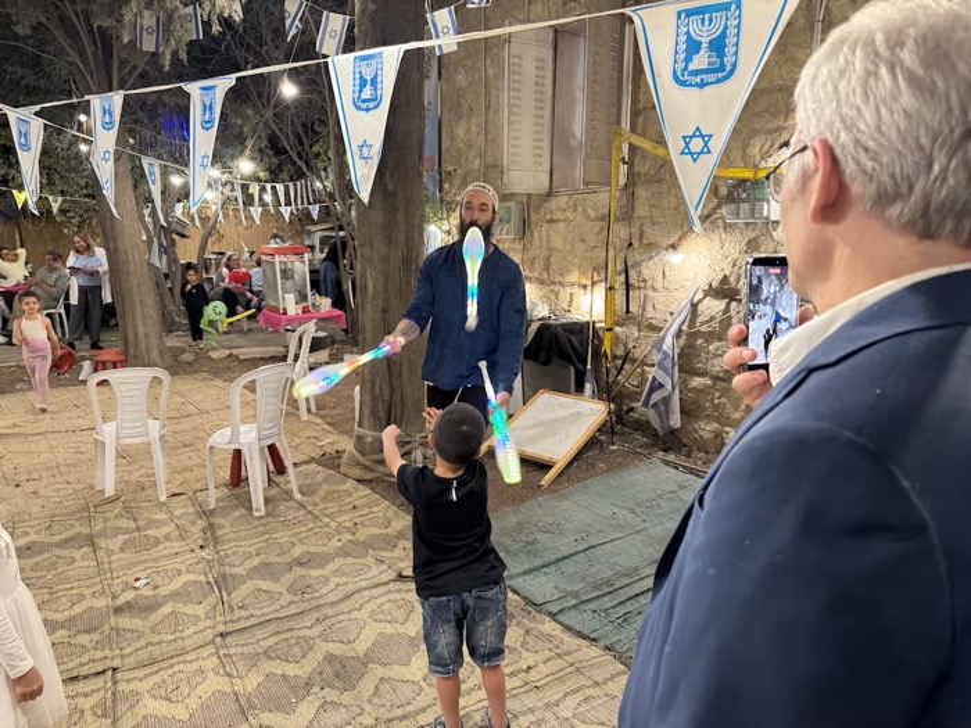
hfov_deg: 71.6
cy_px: 364
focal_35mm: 24
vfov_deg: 56.8
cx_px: 486
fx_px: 673
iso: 250
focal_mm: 6.76
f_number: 1.78
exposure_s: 1/60
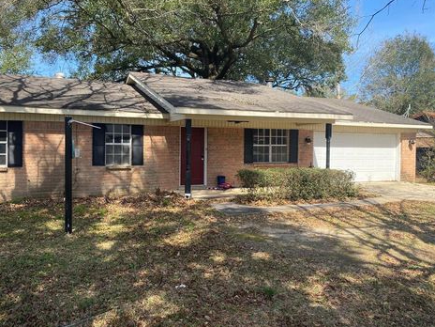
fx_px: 352
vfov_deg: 49.7
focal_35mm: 28
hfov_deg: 63.4
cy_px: 155
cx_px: 203
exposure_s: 1/965
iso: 32
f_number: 1.8
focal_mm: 4.25
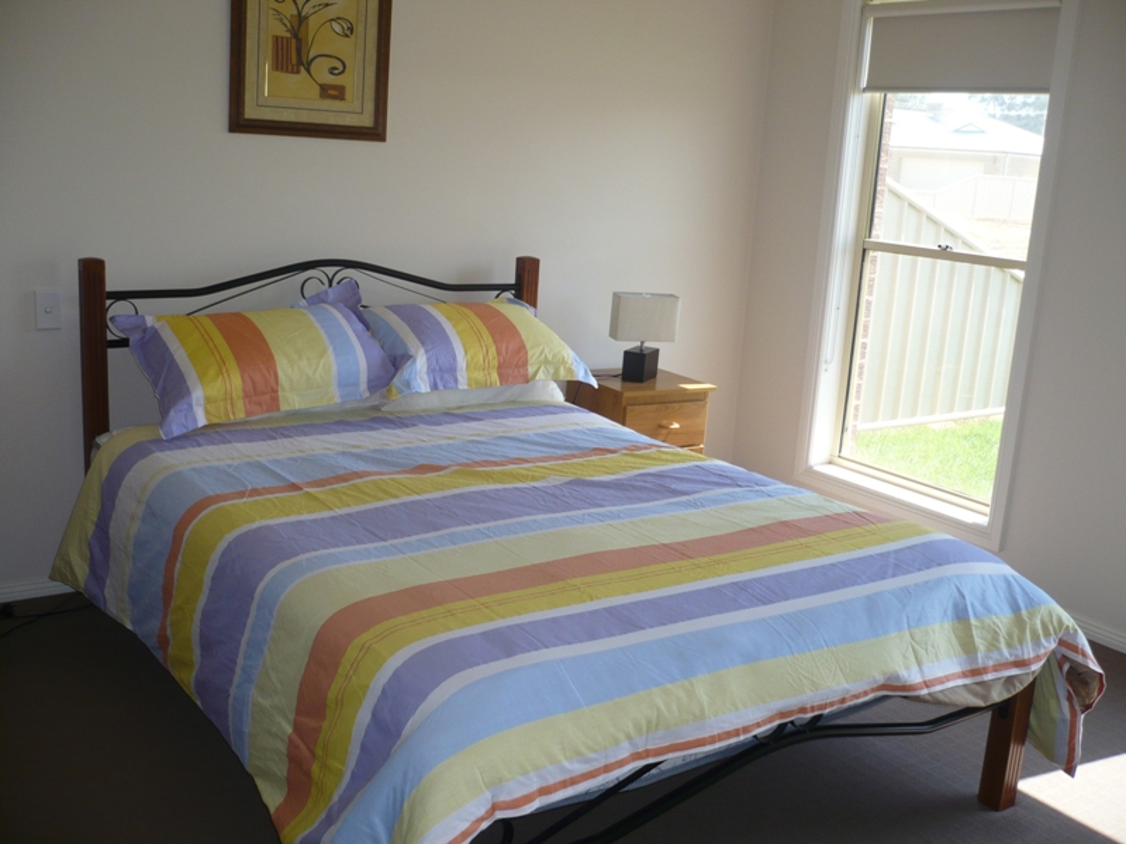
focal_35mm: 35
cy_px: 422
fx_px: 1138
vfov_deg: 40.7
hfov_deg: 52.6
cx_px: 563
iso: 100
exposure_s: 1/125
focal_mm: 5.8
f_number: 2.8
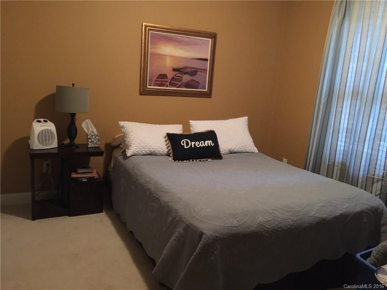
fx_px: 324
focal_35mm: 29
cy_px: 145
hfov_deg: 61.7
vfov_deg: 48.2
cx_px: 194
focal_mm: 4.15
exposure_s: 1/4
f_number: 2.2
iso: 125
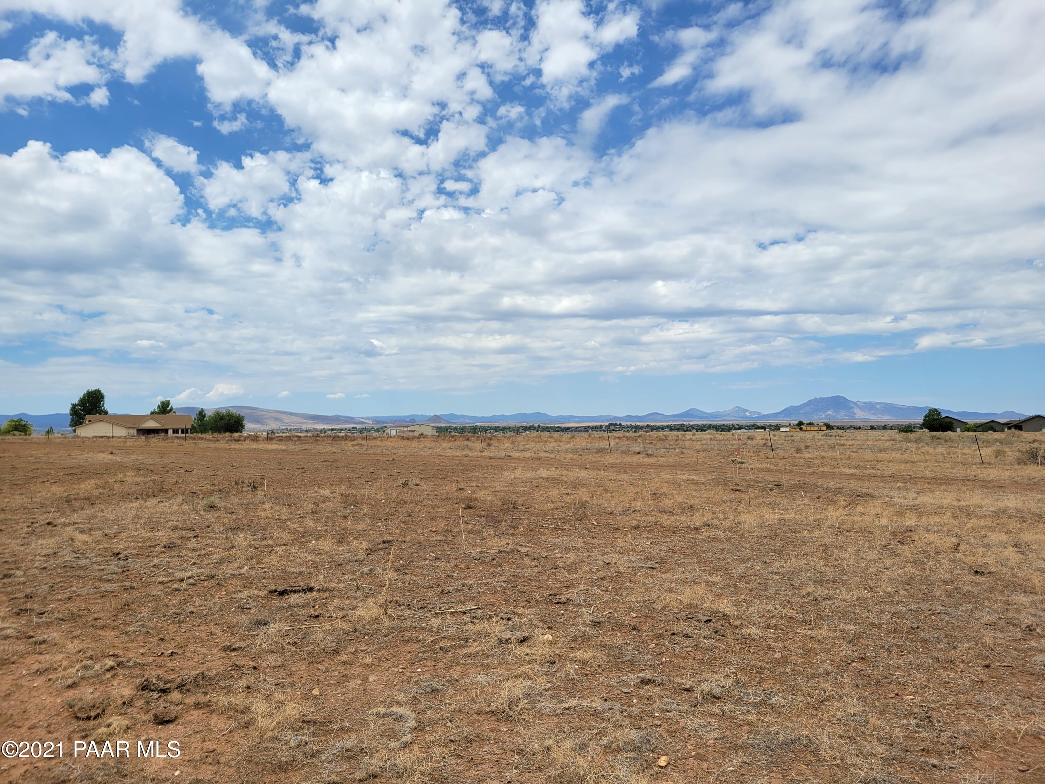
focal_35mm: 26
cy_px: 392
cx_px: 522
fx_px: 785
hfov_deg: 67.3
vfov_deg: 53.1
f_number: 1.8
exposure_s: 1/4302
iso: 40
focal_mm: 5.4
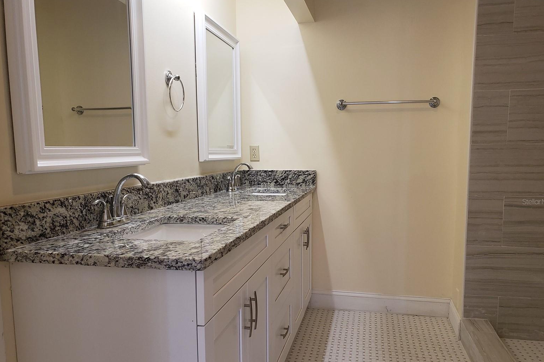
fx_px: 423
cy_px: 201
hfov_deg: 65.5
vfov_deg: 46.3
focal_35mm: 28
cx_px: 274
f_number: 2.4
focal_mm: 4.3
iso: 200
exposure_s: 1/60
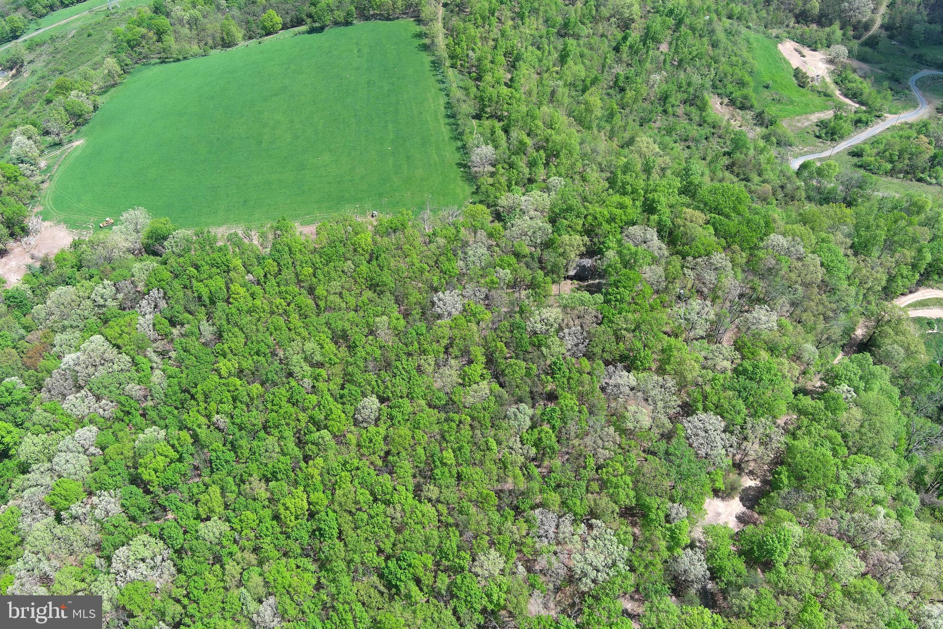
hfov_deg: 63.7
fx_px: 760
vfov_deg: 45.0
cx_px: 472
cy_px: 314
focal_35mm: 29
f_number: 2.8
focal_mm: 10.57
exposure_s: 1/574
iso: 100
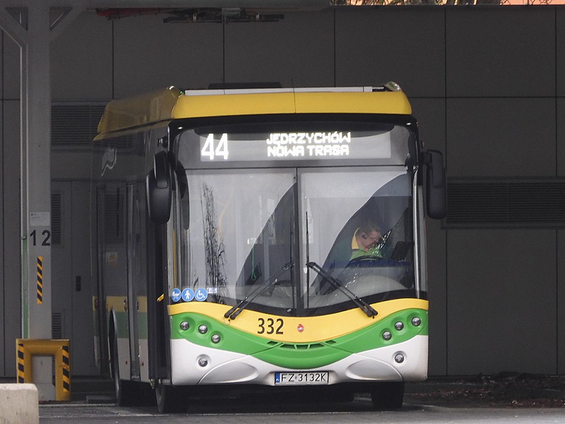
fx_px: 11752
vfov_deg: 2.1
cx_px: 282
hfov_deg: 2.8
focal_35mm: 720
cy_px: 212
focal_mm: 128
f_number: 6.9
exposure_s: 1/60
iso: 450
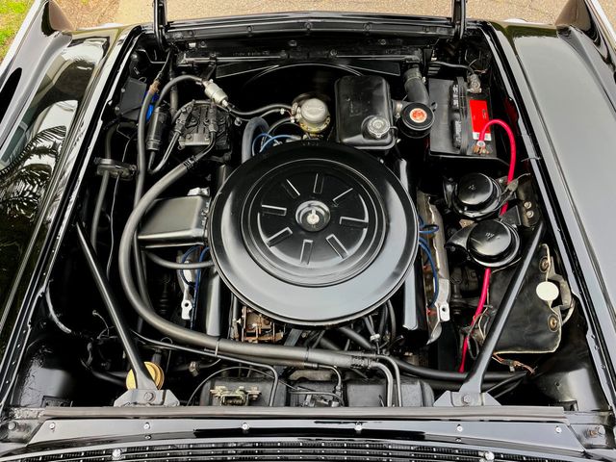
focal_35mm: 26
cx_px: 308
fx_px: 463
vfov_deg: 53.1
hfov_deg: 67.3
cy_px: 231
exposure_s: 1/121
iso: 50
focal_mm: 4.2
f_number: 1.6
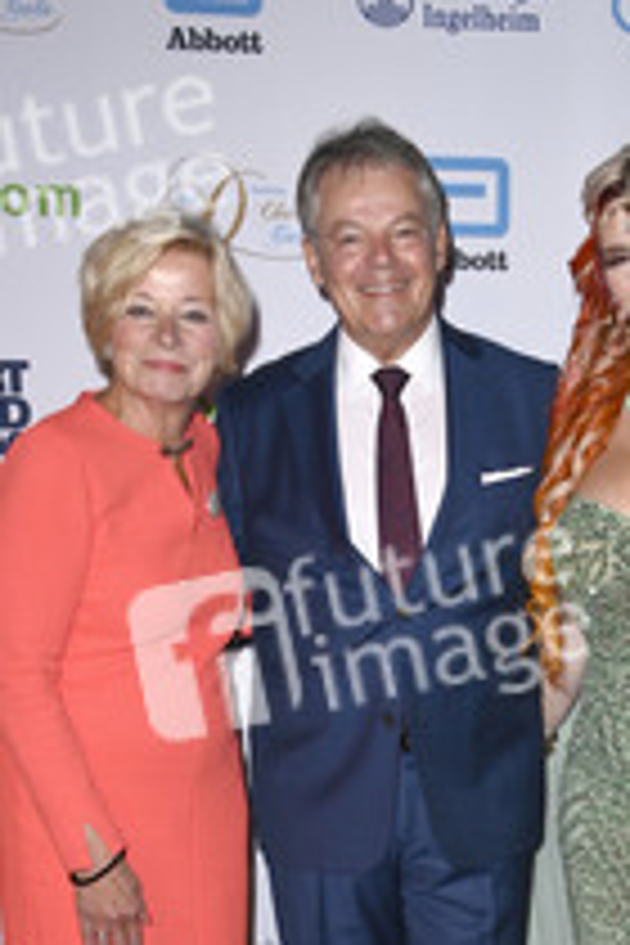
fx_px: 2100
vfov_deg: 24.6
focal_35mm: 80
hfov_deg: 16.9
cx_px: 490
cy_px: 860
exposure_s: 1/200
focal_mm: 42
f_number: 5.6
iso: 640
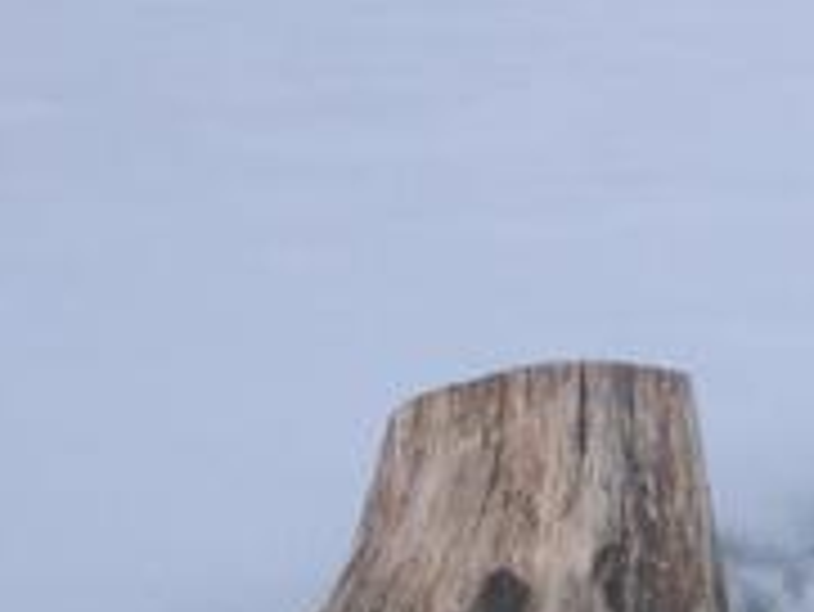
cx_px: 998
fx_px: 5153
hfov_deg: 8.9
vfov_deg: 6.7
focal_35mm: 219
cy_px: 778
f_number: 3.5
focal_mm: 10.2
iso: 50
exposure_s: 1/160
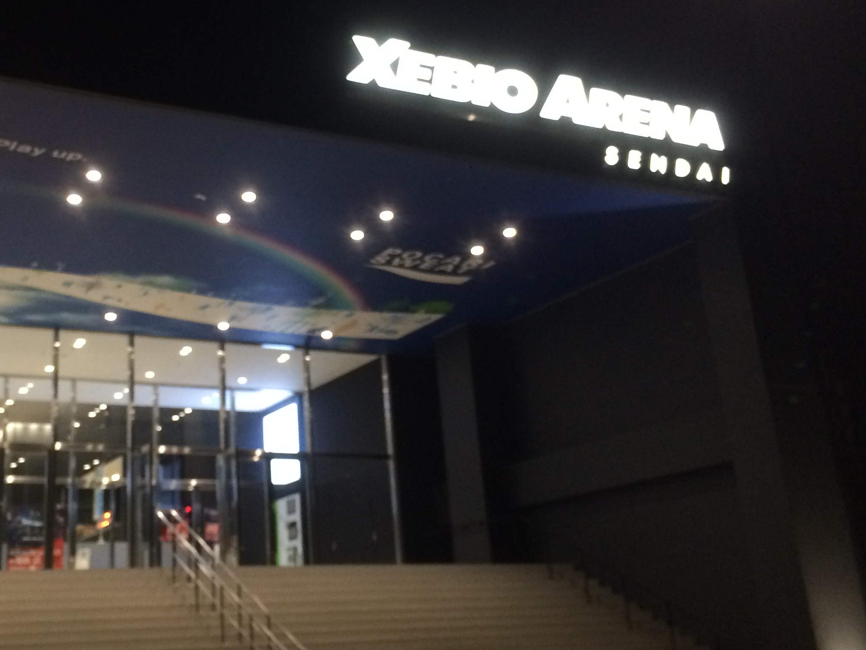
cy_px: 236
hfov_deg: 39.3
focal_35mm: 48
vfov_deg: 30.1
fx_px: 1201
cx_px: 309
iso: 320
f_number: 2.2
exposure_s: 1/33
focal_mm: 4.12
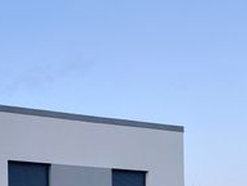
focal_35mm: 87
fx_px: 621
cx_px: 79
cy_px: 258
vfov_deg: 15.9
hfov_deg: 22.4
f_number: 1.8
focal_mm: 3.99
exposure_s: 1/80
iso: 80
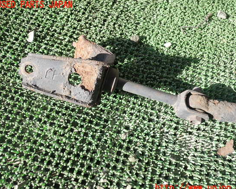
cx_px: 123
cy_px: 96
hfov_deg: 55.6
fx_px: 223
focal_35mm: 32
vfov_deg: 45.8
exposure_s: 1/60
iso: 100
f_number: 6.3
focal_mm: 5.4
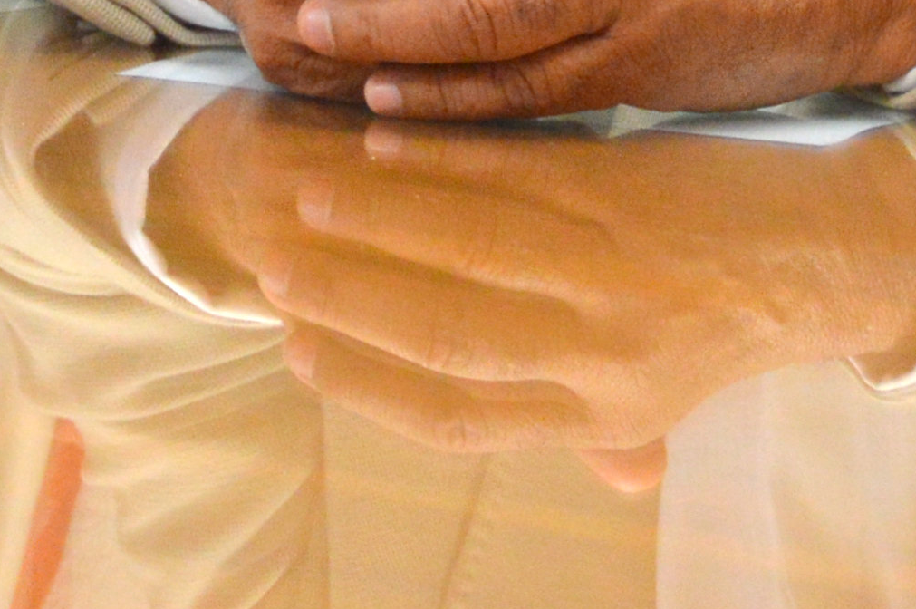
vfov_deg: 5.6
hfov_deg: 8.7
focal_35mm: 232
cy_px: -1105
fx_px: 5897
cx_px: -375
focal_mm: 26
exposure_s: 1/30
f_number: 5
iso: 560
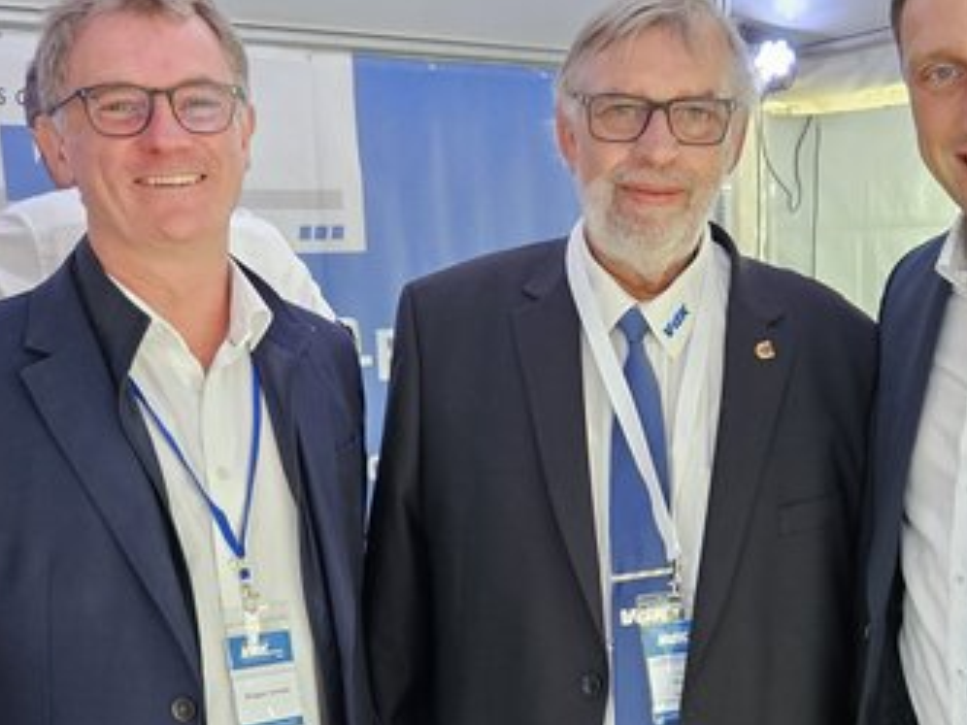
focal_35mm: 35
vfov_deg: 40.6
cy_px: 313
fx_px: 978
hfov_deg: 52.1
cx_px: 604
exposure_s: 1/100
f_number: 1.8
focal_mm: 5.4
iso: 200
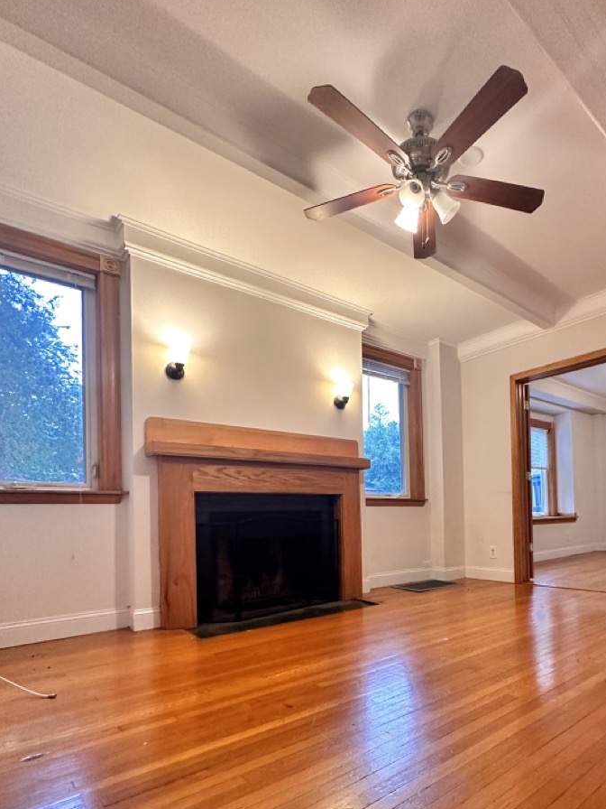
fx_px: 467
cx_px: 418
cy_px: 507
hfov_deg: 63.8
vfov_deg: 80.2
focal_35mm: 20
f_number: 2.2
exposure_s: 1/60
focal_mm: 2.22
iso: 200
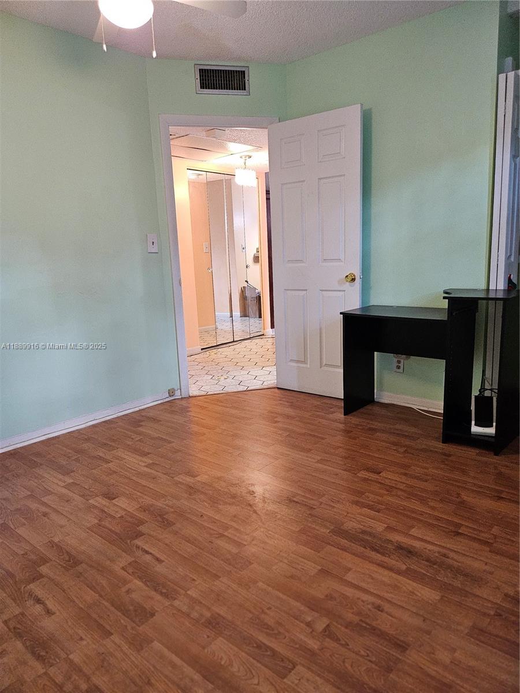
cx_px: 260
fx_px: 481
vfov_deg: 71.6
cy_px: 346
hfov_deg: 56.8
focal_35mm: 24
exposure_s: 1/120
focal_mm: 5
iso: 640
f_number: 1.8
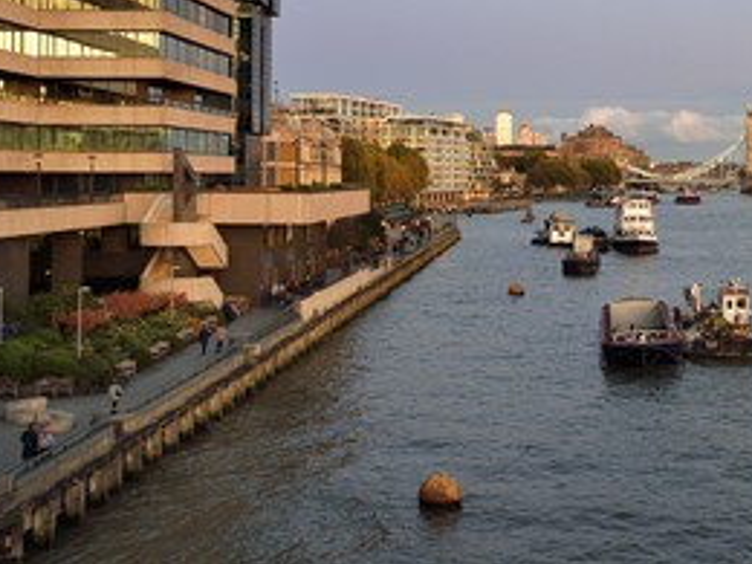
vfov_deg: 24.6
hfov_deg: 32.1
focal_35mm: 59
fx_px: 1282
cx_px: 561
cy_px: 168
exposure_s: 1/30
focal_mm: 38
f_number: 7.1
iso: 800
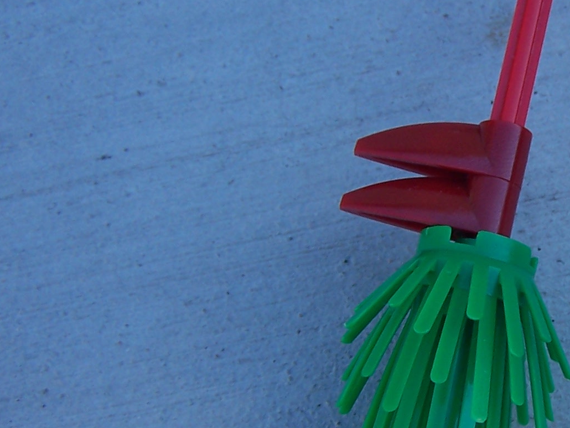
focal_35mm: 85
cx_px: 546
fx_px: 1400
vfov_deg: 17.3
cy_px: 284
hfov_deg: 22.3
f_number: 2.8
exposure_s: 1/250
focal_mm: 6.3
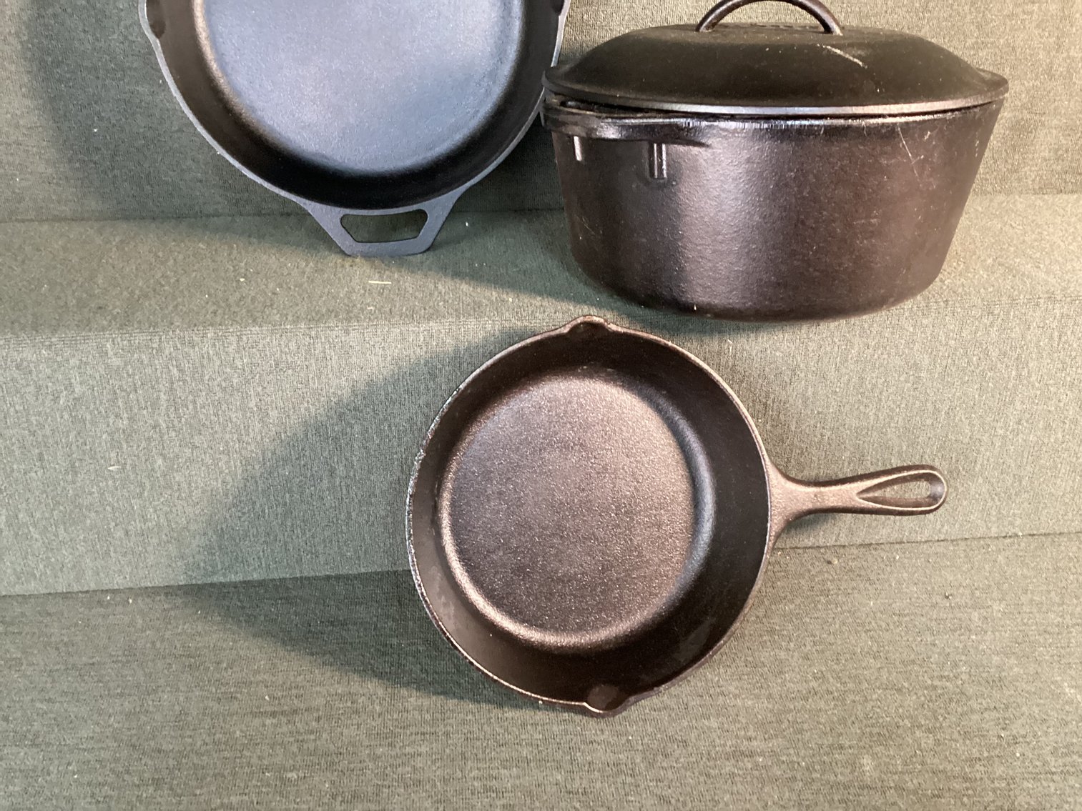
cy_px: 406
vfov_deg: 45.4
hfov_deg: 58.3
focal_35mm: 31
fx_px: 969
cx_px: 541
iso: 640
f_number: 2.4
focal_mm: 3.3
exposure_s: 1/30
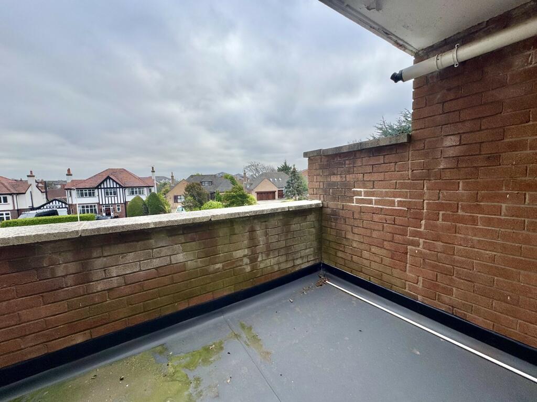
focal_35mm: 14
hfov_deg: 102.1
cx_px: 268
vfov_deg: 85.6
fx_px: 217
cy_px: 201
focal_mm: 2.22
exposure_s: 1/309
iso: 40
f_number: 2.2
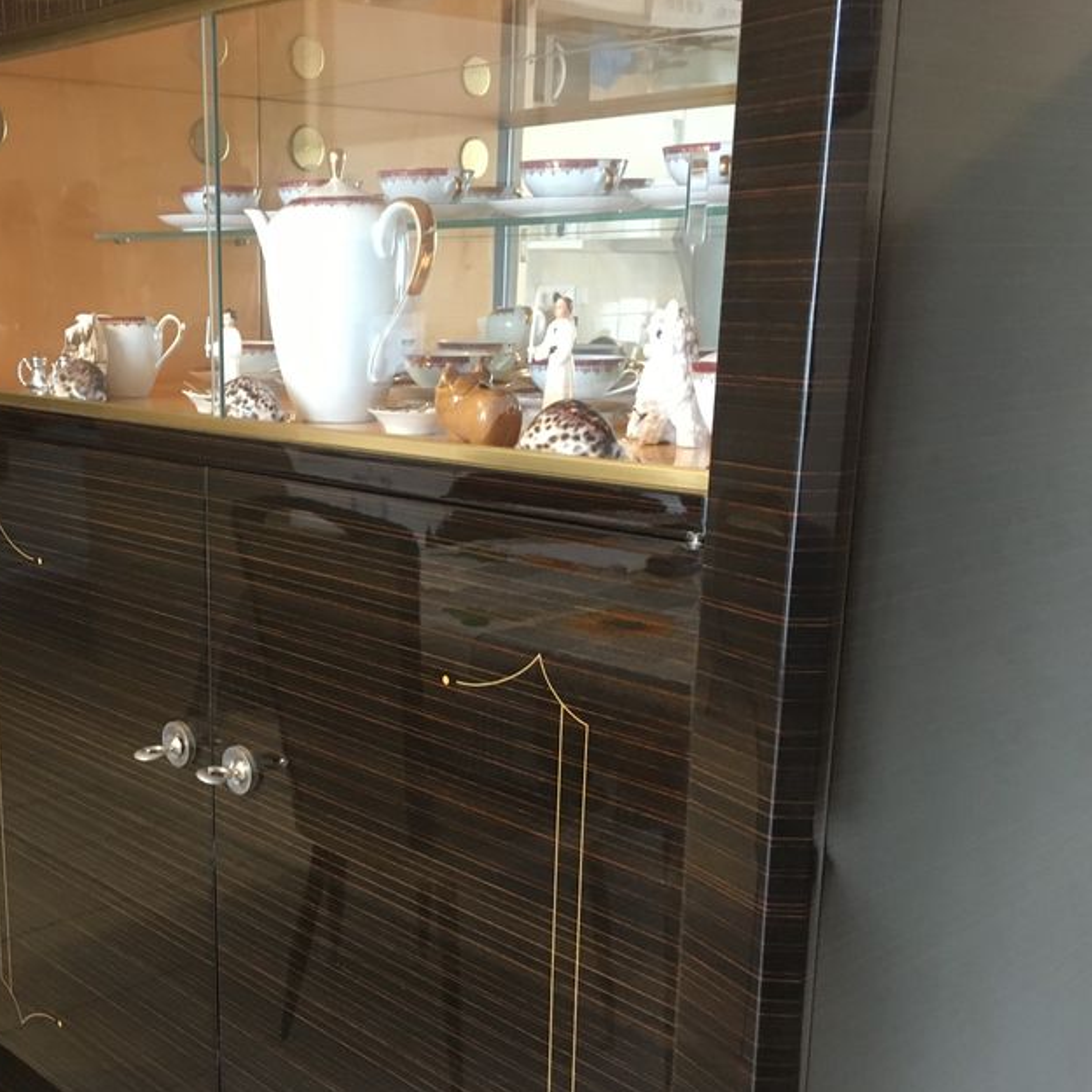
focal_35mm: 41
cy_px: 650
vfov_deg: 40.8
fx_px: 1463
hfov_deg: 40.1
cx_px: 316
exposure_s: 1/20
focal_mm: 4.15
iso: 200
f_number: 2.2
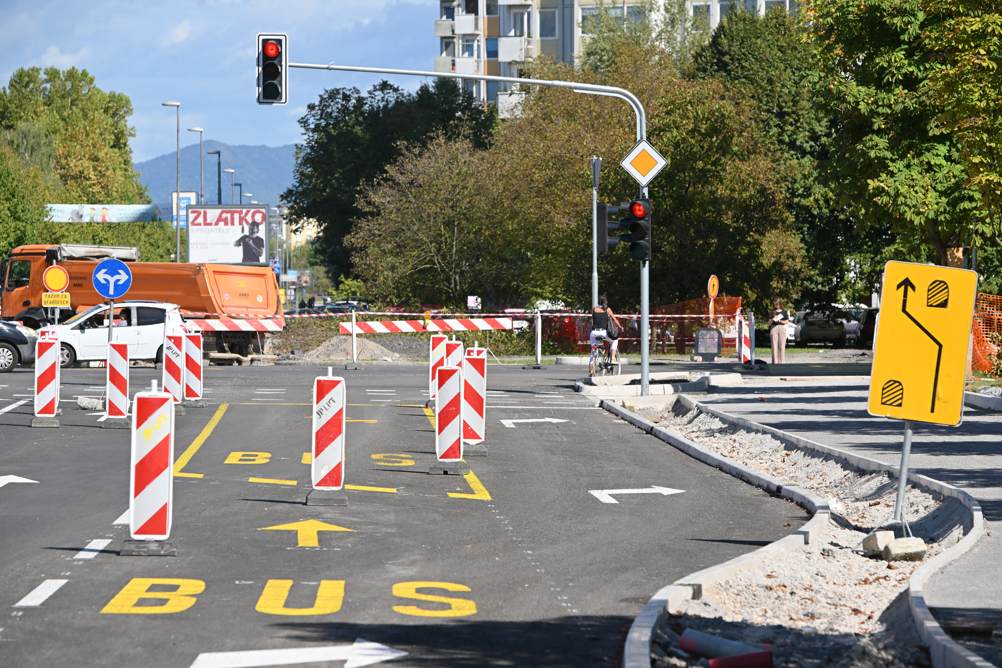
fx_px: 5149
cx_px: 501
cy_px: 334
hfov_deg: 11.1
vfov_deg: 7.4
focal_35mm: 185
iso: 1000
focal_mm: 185
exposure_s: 1/3200
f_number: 7.1
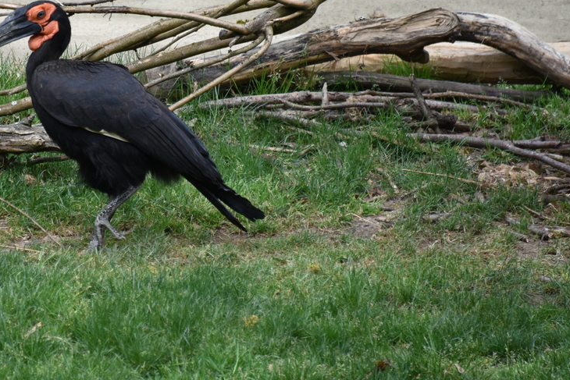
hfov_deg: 3.9
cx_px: 86
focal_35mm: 526
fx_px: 8329
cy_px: 89
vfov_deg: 2.6
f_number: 5.6
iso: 560
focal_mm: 300
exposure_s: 1/640
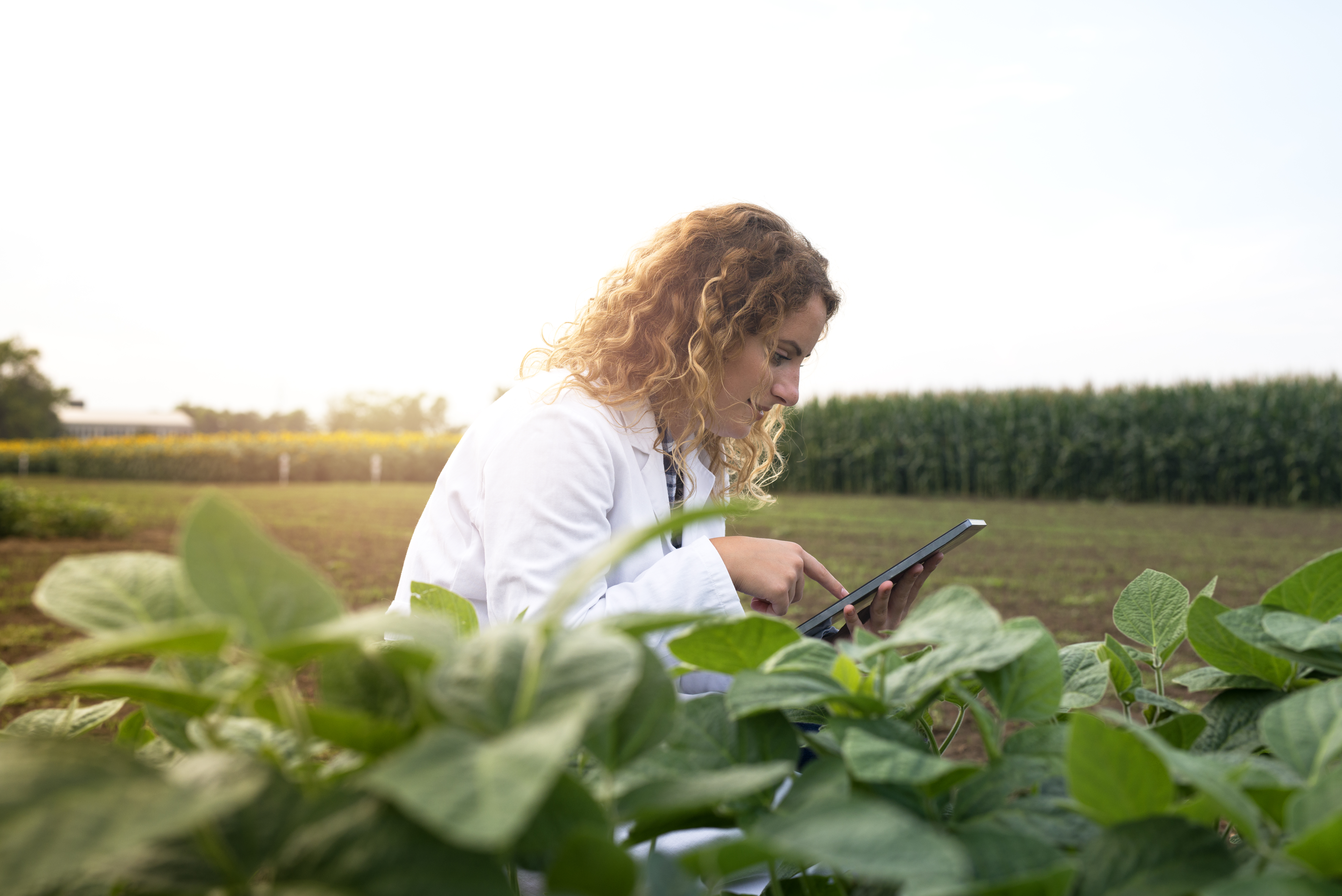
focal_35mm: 50
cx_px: 671
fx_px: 1864
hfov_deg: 39.6
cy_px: 448
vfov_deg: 27.0
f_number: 5
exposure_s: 1/640
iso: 250
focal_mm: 50
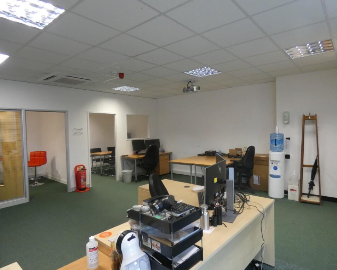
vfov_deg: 65.5
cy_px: 135
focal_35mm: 21
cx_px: 178
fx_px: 209
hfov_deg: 77.5
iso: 320
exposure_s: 1/60
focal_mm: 3.6
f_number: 2.8
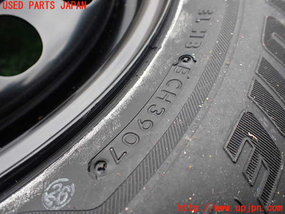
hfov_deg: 60.0
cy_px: 107
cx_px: 142
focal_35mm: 30
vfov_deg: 46.8
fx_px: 247
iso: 250
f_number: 2.3
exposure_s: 1/125
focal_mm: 5.4
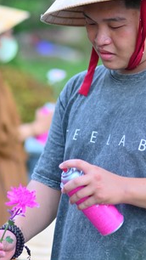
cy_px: 124
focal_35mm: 189
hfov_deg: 6.4
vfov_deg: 11.4
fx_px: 1301
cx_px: 91
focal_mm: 85
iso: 100
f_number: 2.2
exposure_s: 1/320
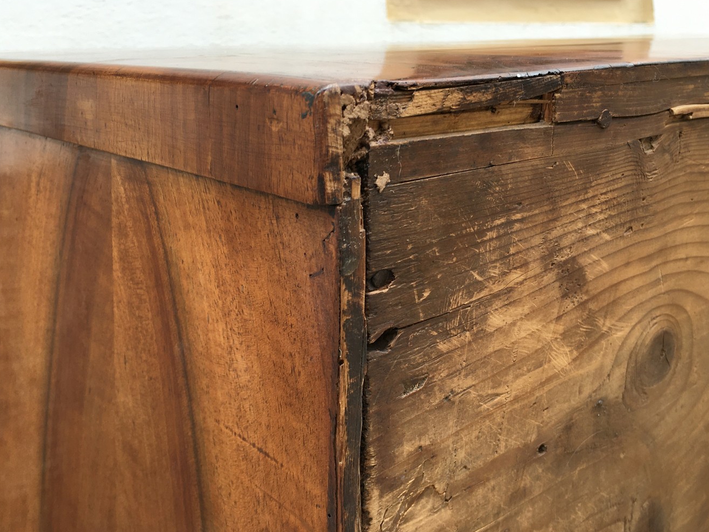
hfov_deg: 55.3
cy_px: 295
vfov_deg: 42.9
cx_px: 370
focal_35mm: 33
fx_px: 676
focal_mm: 4.15
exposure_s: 1/100
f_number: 2.2
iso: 25
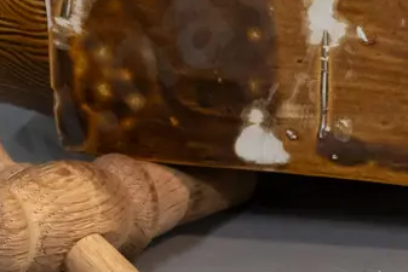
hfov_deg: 19.9
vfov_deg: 13.1
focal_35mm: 101
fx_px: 1145
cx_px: 339
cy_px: -82
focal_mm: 16
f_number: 5.6
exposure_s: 1/125
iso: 3200
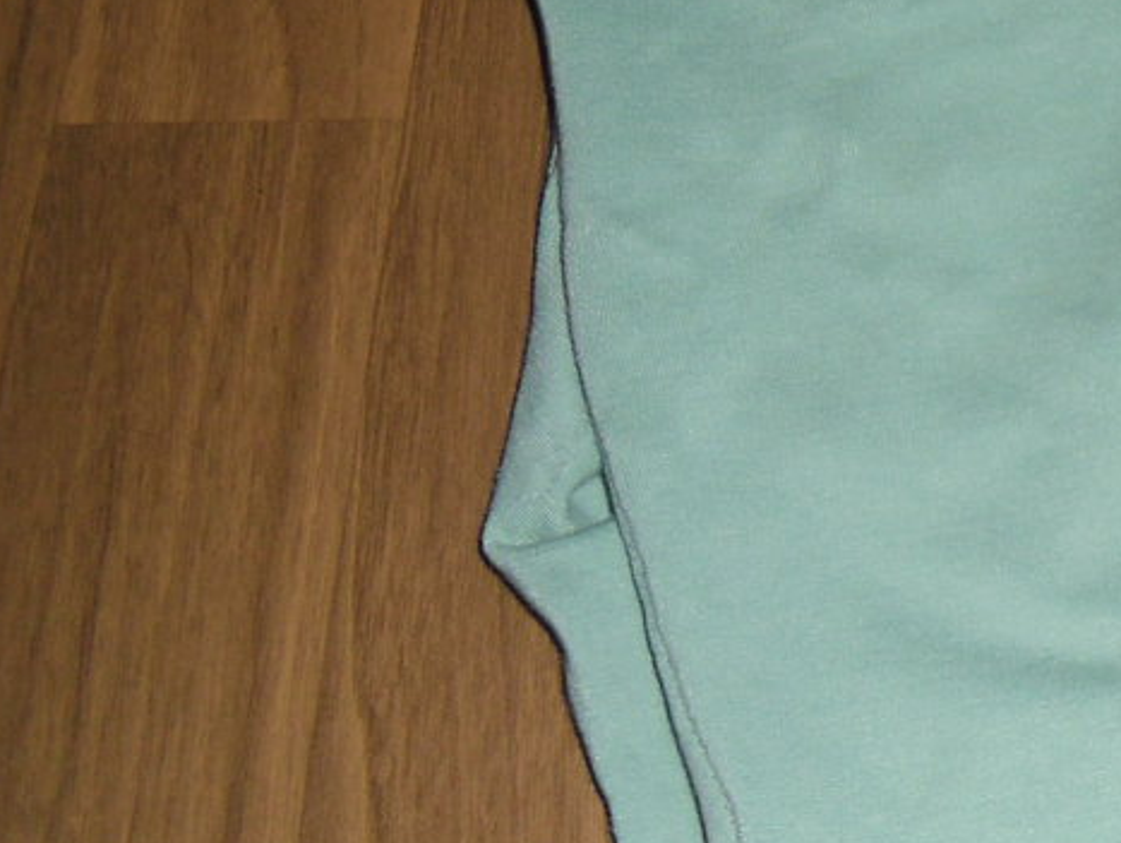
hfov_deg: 22.8
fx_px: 2495
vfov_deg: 19.0
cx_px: 1425
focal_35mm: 77
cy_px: 151
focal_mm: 4.9
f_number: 3.2
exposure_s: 1/60
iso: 100
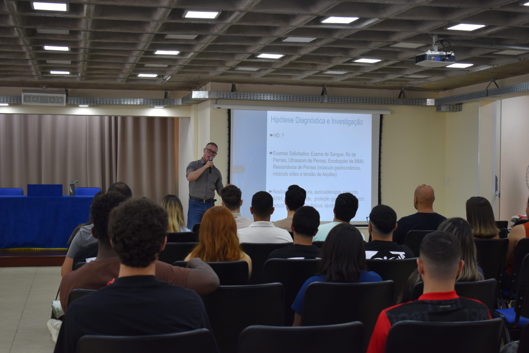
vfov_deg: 25.8
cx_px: 264
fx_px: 771
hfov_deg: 37.8
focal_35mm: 52
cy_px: 176
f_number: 4.5
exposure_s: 1/80
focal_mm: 35
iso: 400
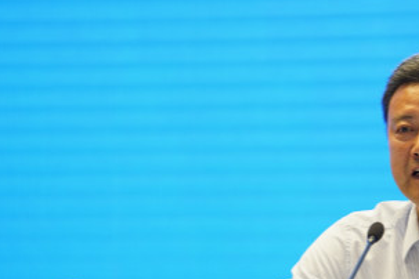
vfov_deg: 3.5
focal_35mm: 396
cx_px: 333
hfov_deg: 5.2
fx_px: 4609
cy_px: 229
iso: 800
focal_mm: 200
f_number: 2.8
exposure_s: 1/100
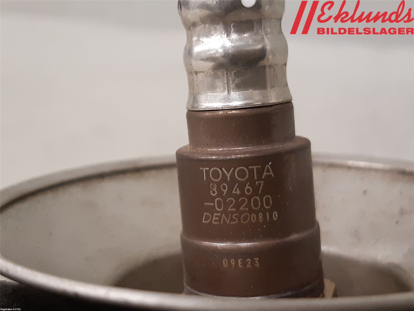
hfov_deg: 67.3
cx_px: 207
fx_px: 311
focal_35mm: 26
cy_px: 156
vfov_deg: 53.1
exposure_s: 1/50
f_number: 1.7
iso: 250
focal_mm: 3.93
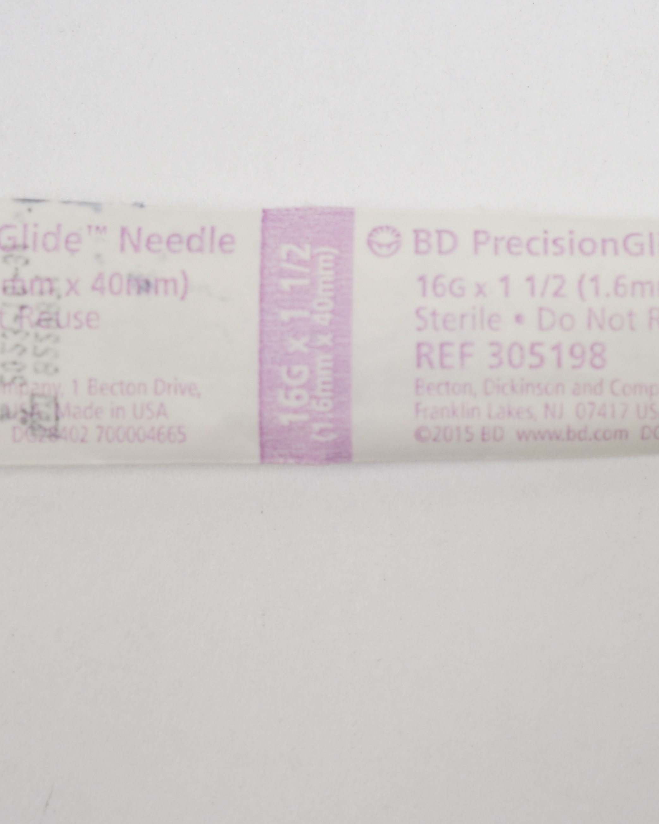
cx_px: 569
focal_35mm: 93
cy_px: 329
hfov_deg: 16.4
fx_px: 2265
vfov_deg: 20.6
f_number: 5.6
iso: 400
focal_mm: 35
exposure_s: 1/100
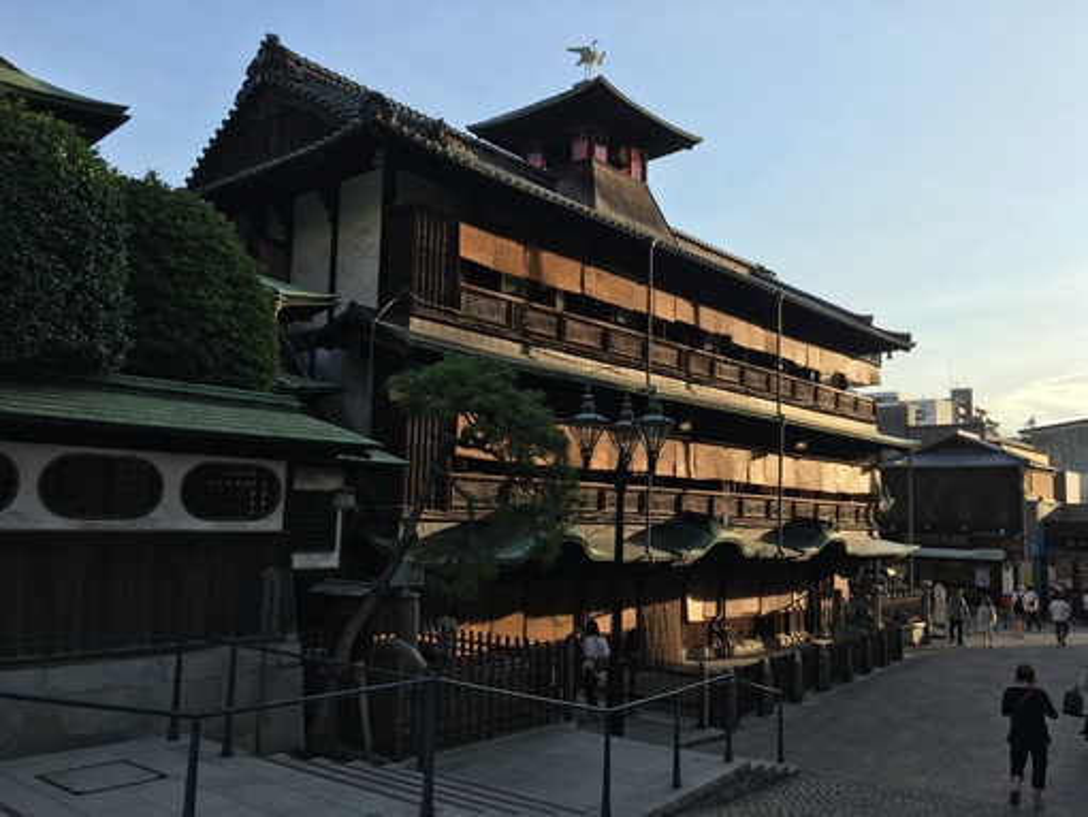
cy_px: 408
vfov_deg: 48.3
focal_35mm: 29
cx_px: 544
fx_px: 912
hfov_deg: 61.6
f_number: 2.2
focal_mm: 4.15
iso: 25
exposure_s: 1/810
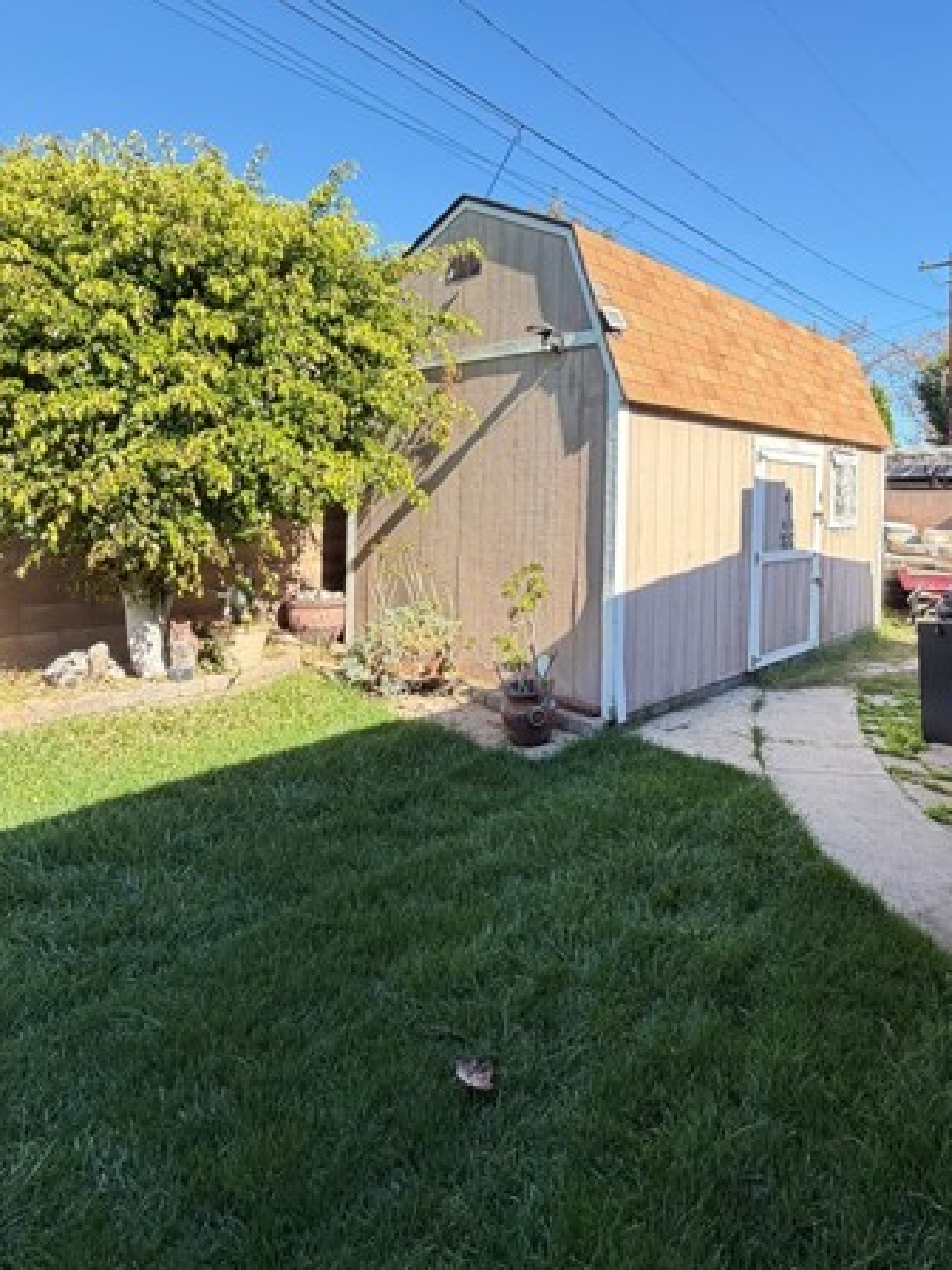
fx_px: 733
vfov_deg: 80.8
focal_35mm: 20
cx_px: 601
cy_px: 510
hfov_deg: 64.9
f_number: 2.2
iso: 40
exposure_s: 1/242
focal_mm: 2.22
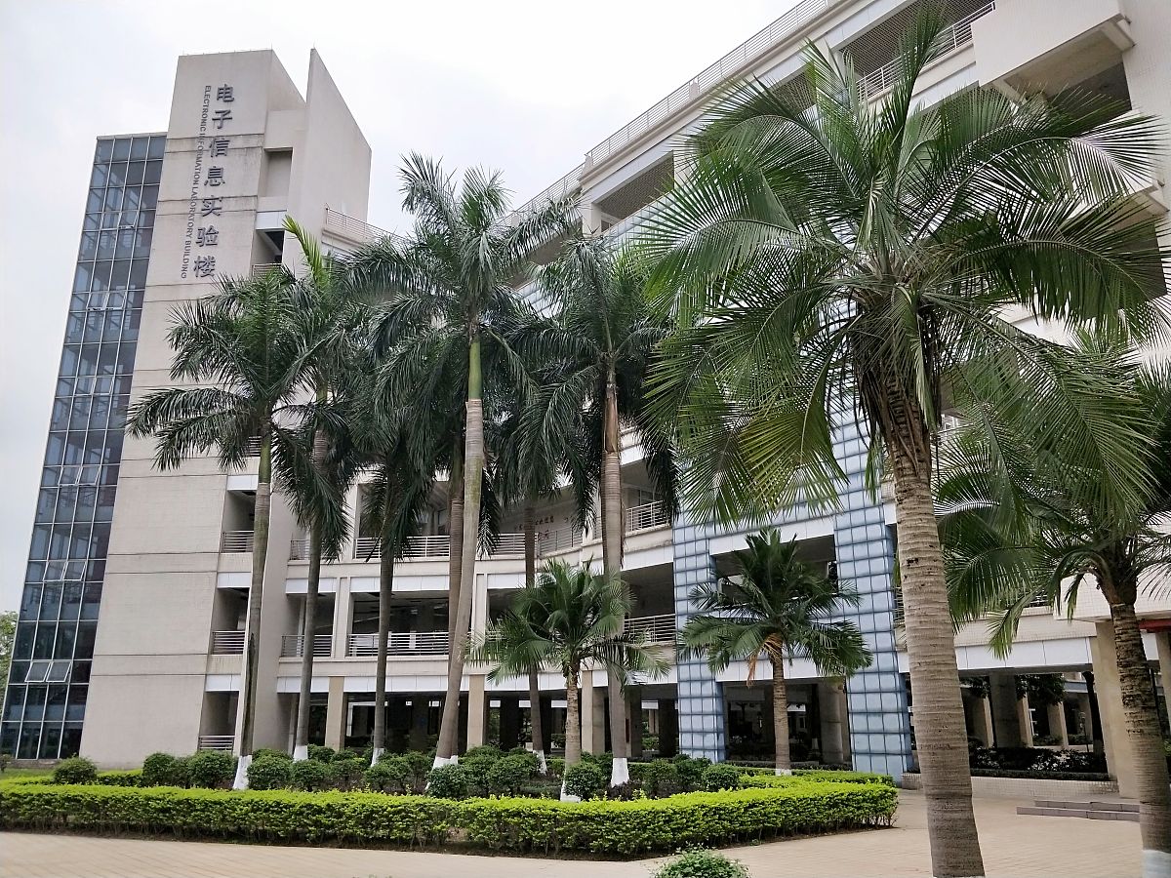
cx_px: 586
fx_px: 846
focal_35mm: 25
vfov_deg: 54.9
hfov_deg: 69.4
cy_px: 439
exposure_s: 1/1905
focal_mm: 4.27
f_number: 1.7
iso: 101
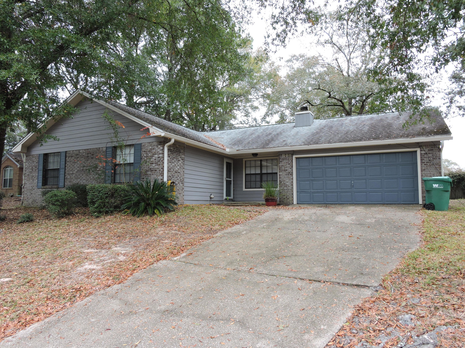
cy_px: 174
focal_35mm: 24
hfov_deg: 71.6
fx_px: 322
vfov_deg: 56.8
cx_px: 232
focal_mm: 4.3
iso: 100
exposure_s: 1/60
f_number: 3.3
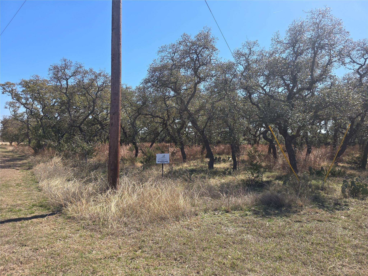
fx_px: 245
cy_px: 138
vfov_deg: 58.9
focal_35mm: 23
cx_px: 184
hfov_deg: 73.9
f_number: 1.7
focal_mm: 6.3
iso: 12
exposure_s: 1/633
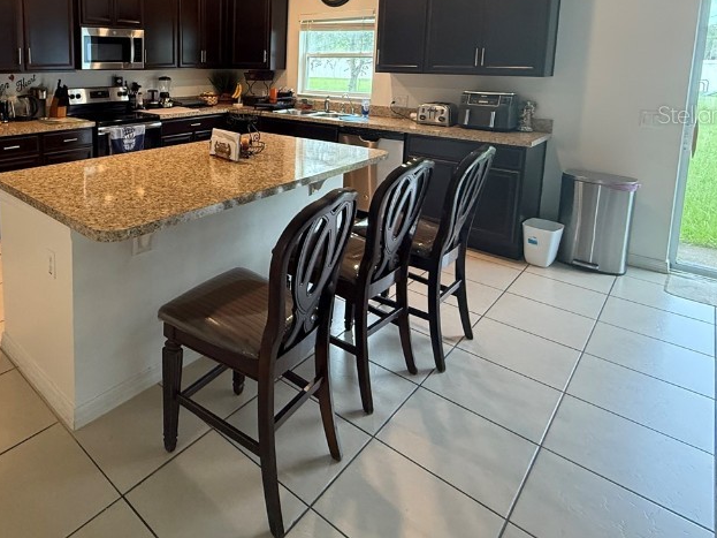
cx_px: 177
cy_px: 114
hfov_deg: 69.0
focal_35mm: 23
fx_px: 476
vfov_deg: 55.1
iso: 400
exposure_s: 1/60
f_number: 2.2
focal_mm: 2.22
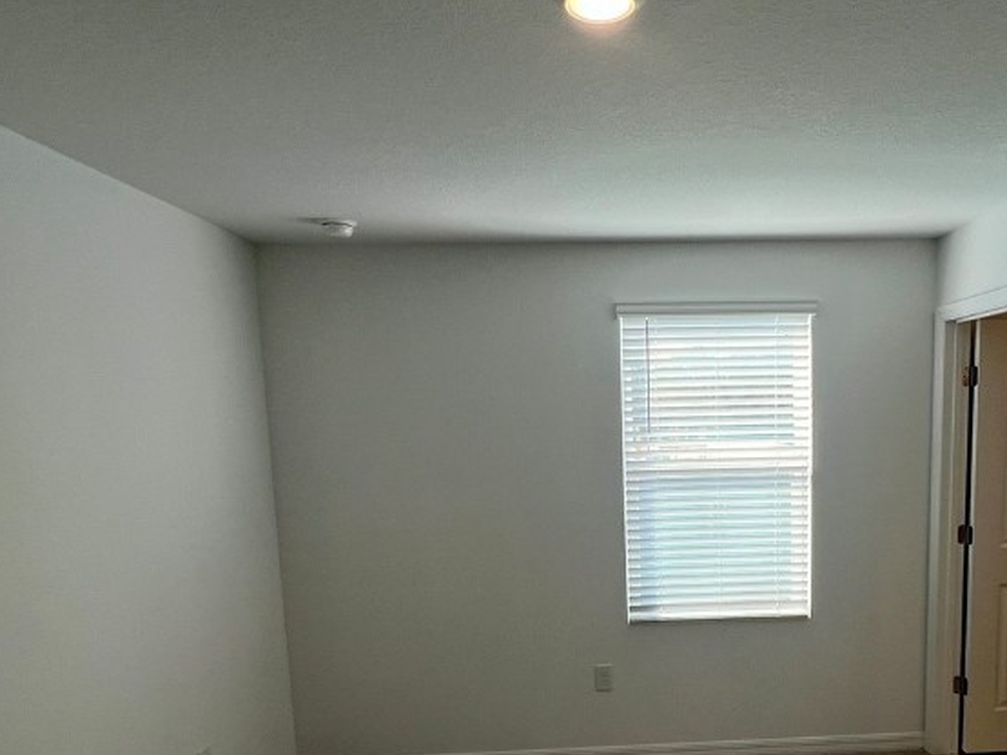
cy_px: 499
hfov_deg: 69.9
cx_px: 657
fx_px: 698
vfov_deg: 55.7
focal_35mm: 24
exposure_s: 1/169
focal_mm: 1.57
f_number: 1.8
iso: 32
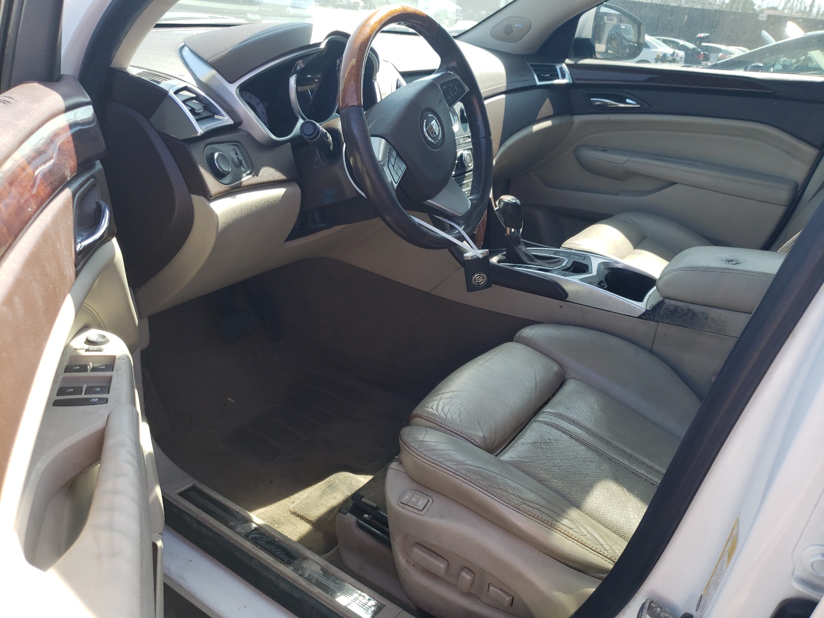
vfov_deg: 53.1
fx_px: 619
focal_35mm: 26
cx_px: 412
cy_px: 309
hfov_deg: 67.3
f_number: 1.5
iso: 50
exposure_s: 1/435
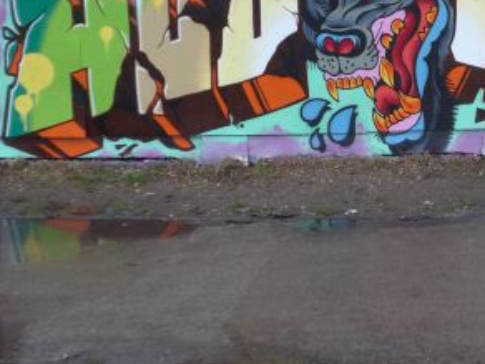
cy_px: 74
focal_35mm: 53
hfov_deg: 34.9
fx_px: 743
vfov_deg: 27.0
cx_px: 397
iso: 80
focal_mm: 6.5
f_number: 2.1
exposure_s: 1/80
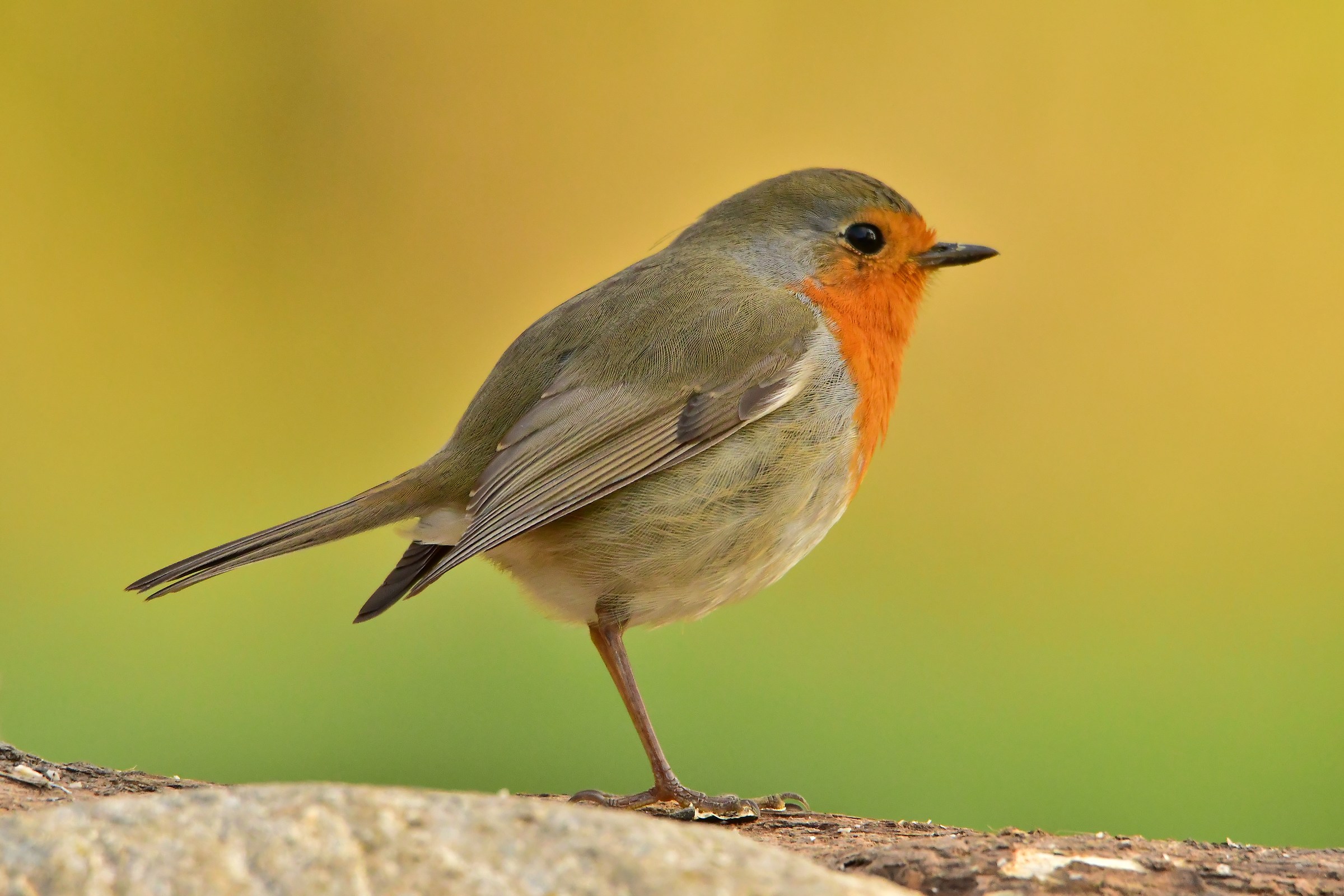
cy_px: 448
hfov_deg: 2.3
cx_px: 672
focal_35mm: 900
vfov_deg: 1.5
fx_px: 33597
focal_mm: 600
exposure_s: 1/1600
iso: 800
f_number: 8
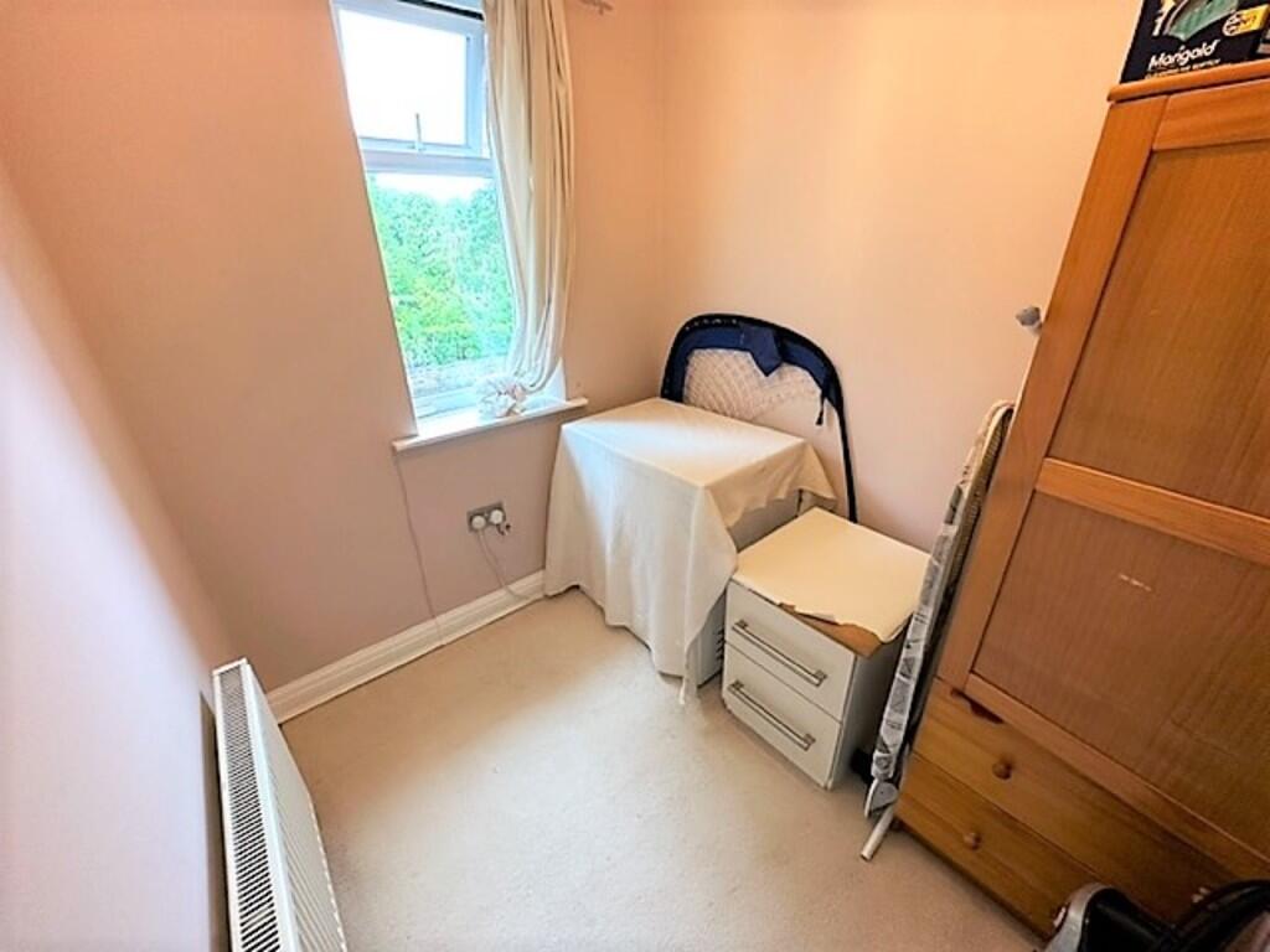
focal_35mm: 14
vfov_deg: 85.7
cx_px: 635
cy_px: 476
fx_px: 514
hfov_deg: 102.1
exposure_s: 1/50
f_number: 2.2
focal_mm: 2.22
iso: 250
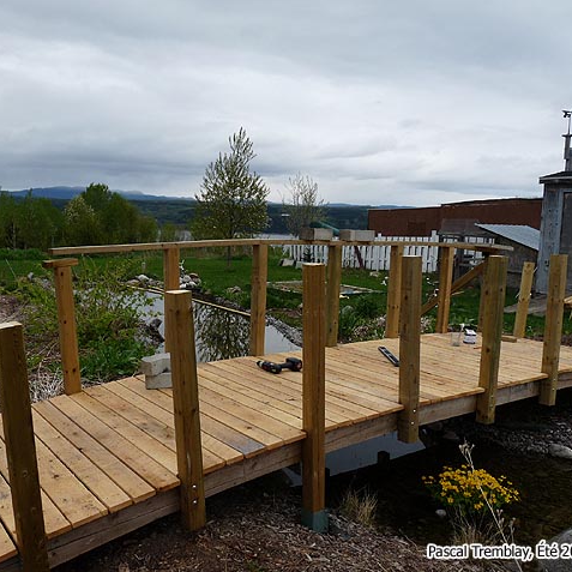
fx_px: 598
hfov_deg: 50.9
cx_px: 243
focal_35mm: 32
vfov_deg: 51.1
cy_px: 285
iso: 100
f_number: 4
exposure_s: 1/200
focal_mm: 4.8
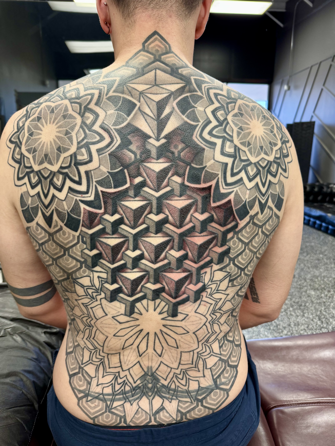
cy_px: 223
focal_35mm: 24
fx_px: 310
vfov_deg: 71.6
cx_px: 168
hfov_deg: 56.8
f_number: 1.78
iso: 200
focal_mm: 6.76
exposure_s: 1/60
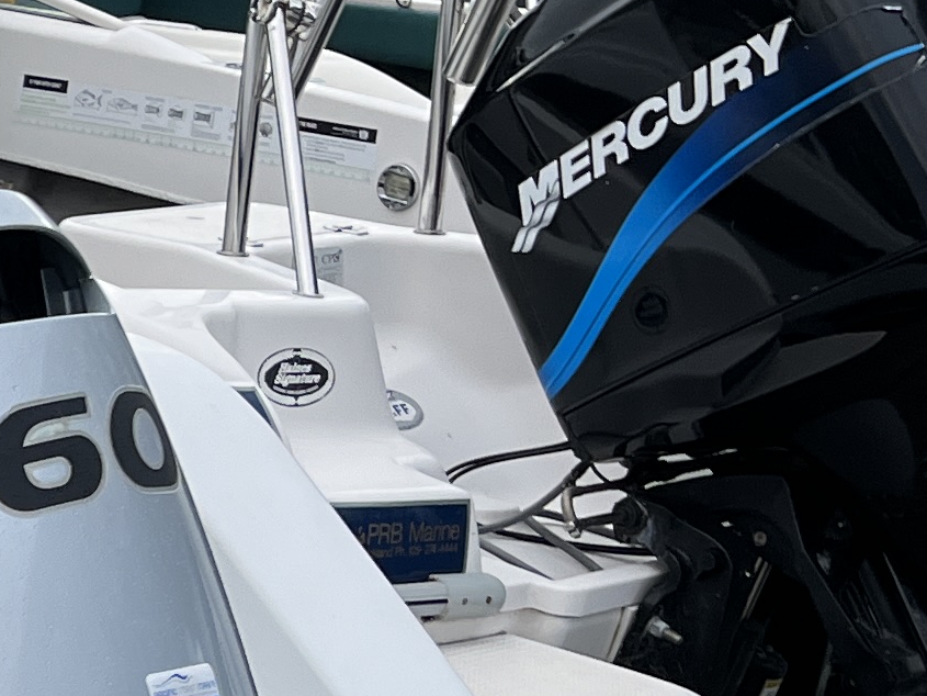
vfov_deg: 11.9
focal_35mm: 124
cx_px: -885
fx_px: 3321
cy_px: 507
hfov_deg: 13.7
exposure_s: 1/864
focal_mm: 5.1
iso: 50
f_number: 1.6
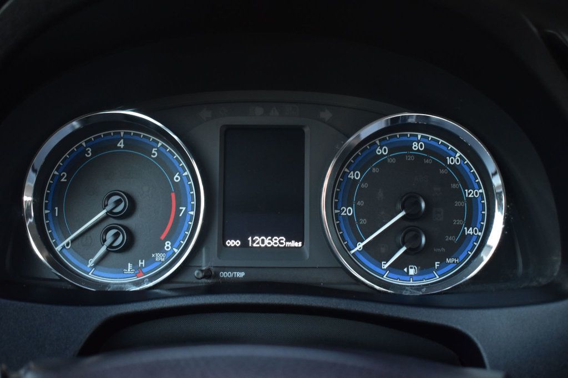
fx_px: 686
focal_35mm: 44
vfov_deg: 30.8
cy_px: 189
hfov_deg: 45.0
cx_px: 284
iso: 1600
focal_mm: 29
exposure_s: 1/13
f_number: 4.2
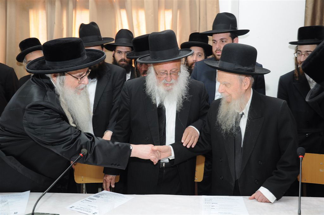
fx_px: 337
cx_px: 162
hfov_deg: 51.3
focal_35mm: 38
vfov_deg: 35.4
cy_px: 108
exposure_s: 1/60
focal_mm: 25
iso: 640
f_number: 5
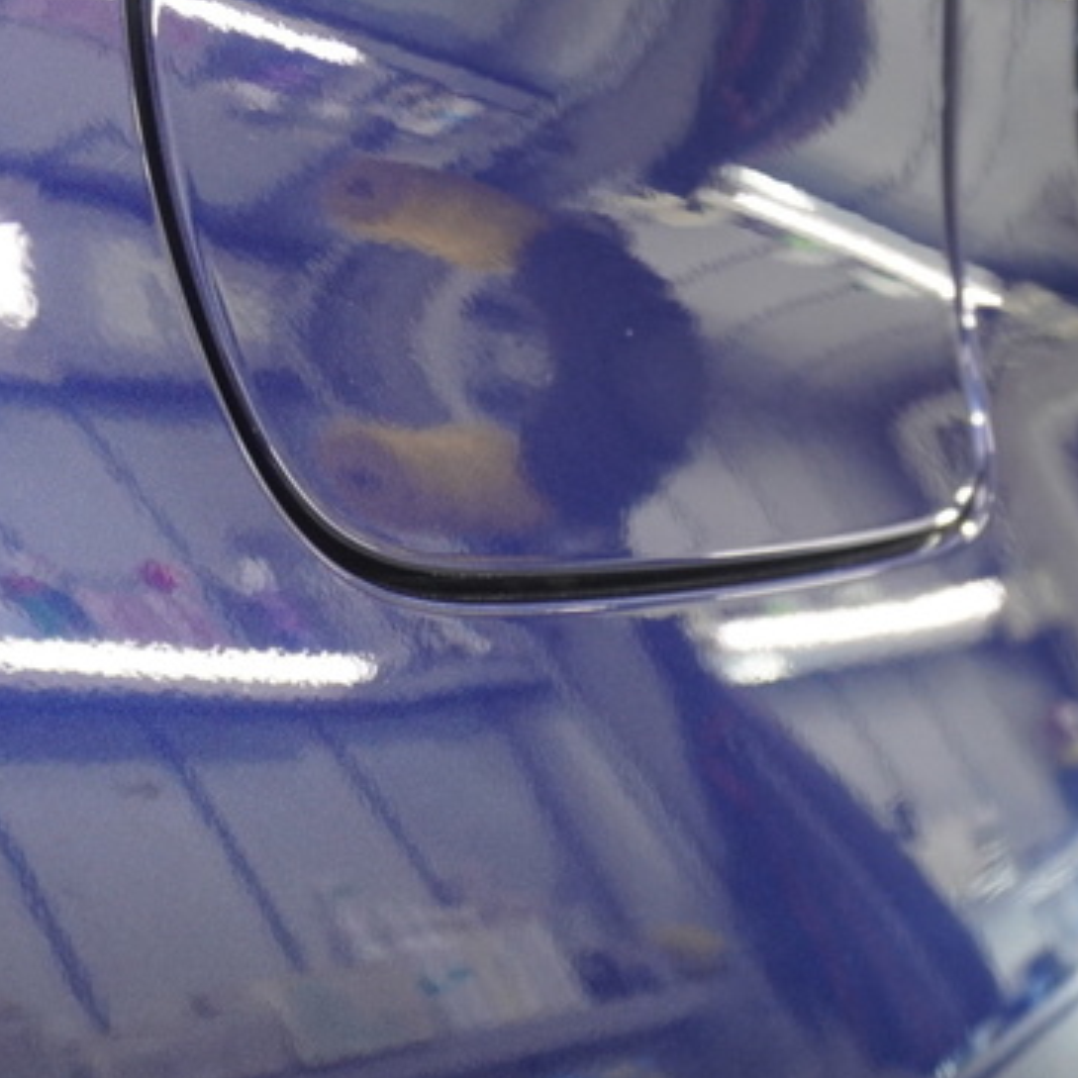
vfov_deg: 20.6
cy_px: 407
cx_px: 342
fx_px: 2964
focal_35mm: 84
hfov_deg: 20.5
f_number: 5.6
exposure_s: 1/40
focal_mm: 25
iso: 1000
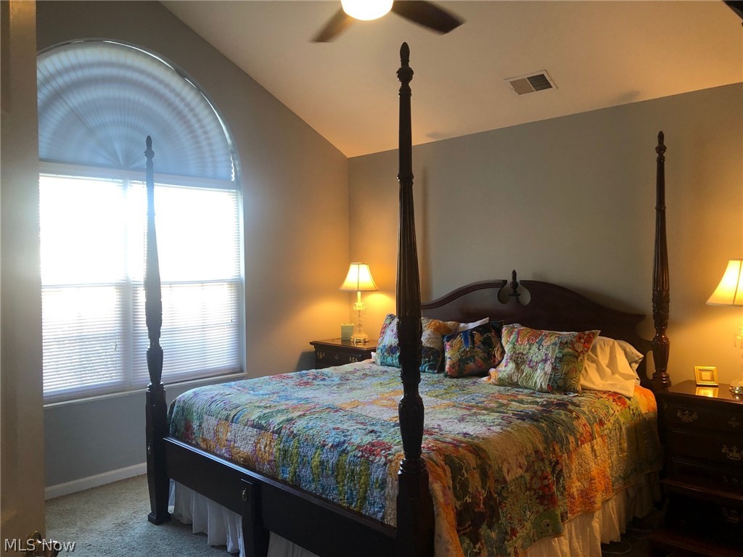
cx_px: 372
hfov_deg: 63.4
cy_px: 278
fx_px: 601
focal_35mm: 28
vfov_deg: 49.7
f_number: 1.8
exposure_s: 1/24
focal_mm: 3.99
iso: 40
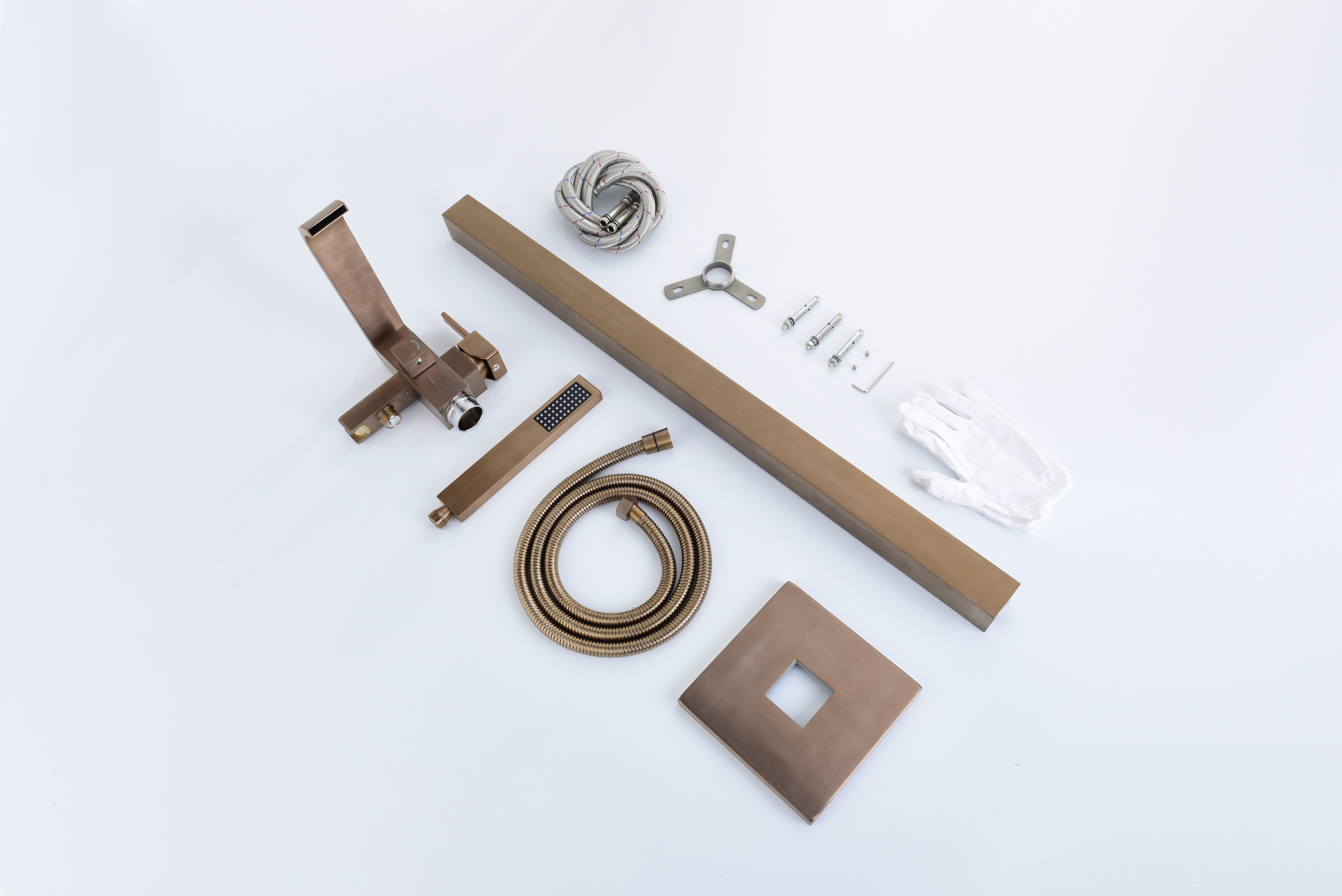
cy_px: 448
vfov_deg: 53.2
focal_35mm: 24
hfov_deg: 73.7
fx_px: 895
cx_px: 671
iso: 100
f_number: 11
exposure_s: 1/125
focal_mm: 24
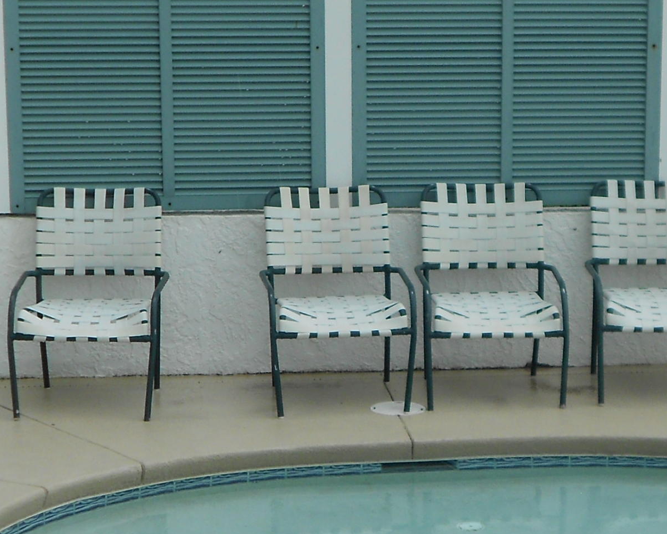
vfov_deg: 14.6
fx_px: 2073
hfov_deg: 18.2
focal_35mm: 105
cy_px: 343
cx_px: 424
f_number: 4.2
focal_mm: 7.7
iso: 80
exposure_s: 1/250
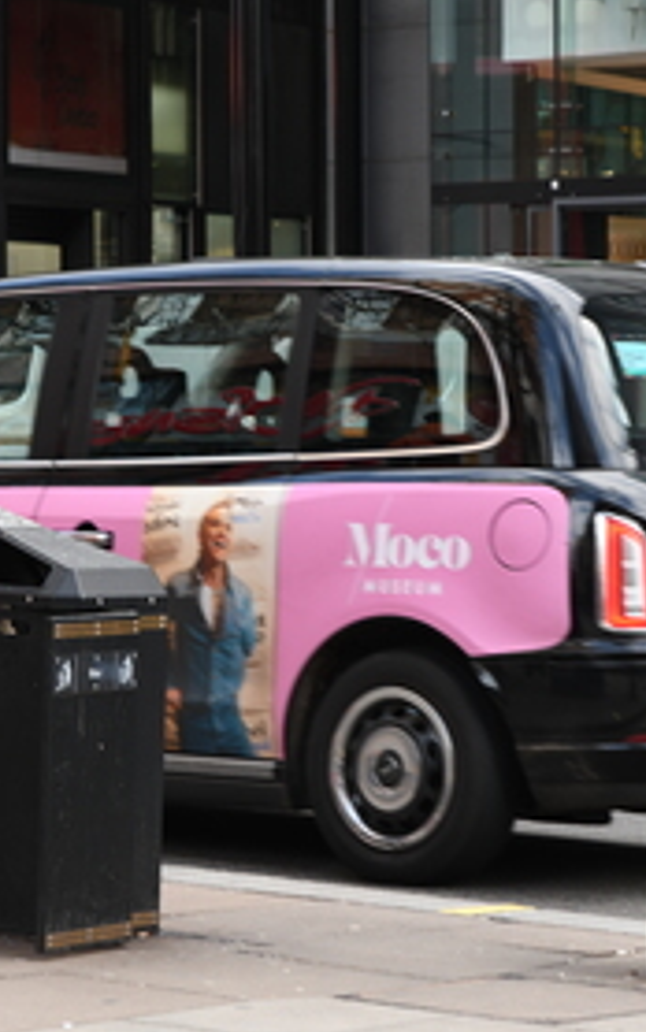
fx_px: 4981
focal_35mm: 177
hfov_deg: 7.4
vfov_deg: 11.8
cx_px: 308
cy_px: 525
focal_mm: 70
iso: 250
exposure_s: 1/100
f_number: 6.3
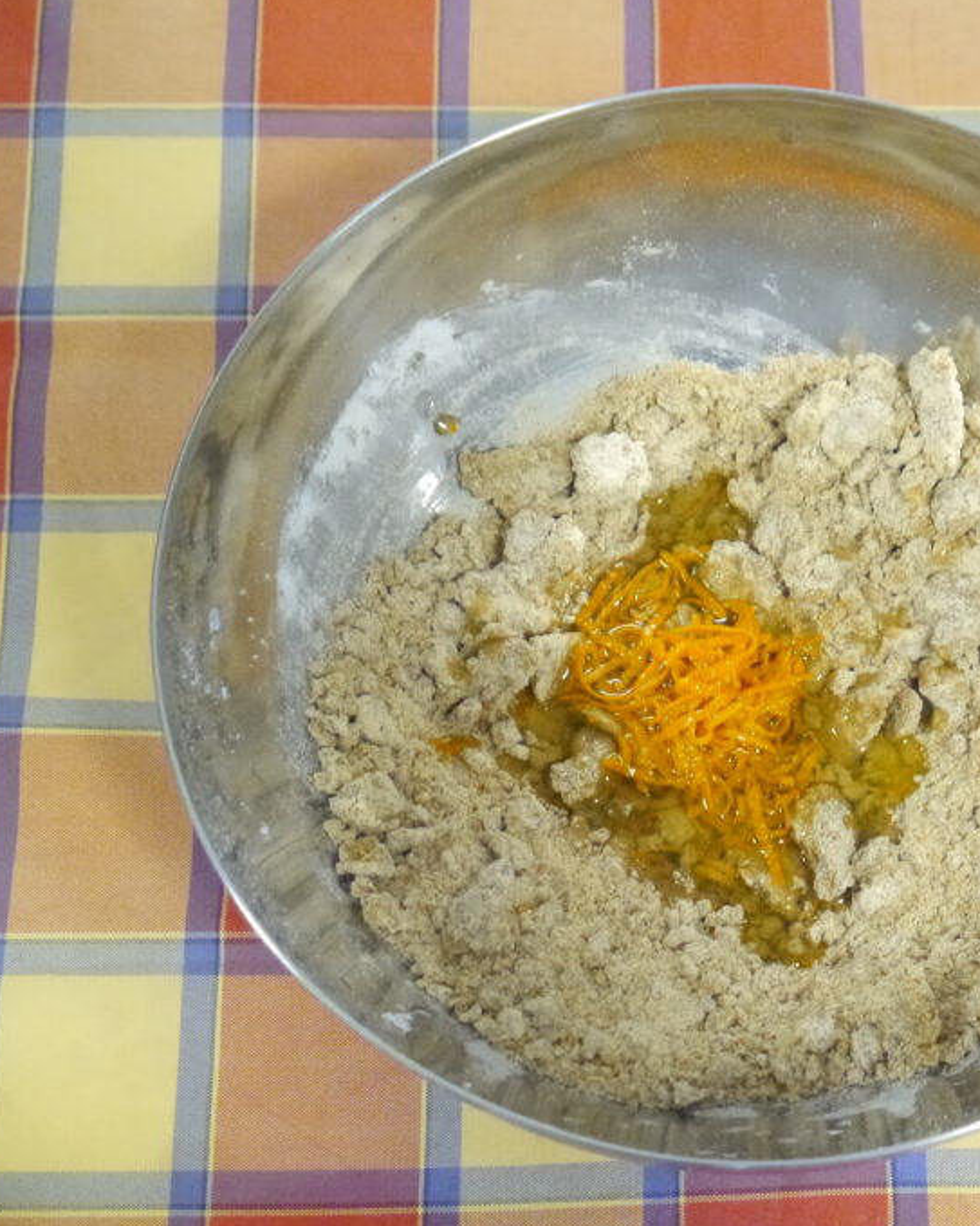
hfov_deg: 21.8
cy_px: 626
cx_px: 812
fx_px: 2502
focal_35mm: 69
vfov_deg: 27.5
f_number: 4.6
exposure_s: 1/40
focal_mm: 25
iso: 6400
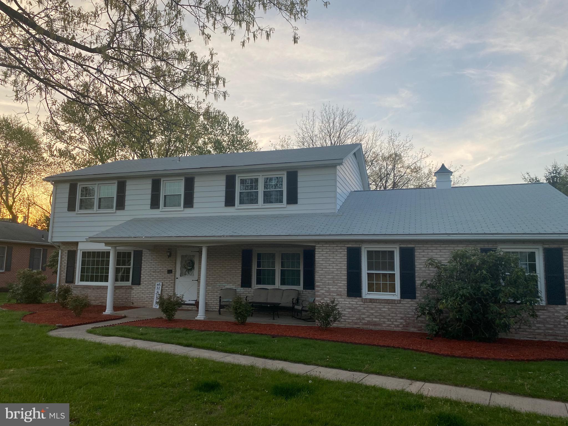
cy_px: 213
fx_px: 427
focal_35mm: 26
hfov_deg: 67.3
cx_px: 284
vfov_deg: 53.1
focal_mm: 4.25
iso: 32
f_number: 1.8
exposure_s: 1/343
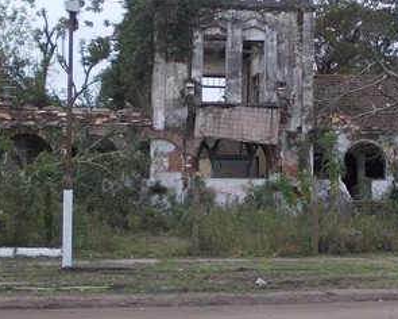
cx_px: 231
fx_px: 836
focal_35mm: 71
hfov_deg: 26.7
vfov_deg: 21.5
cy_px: 127
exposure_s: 1/500
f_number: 2.7
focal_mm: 4
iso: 80
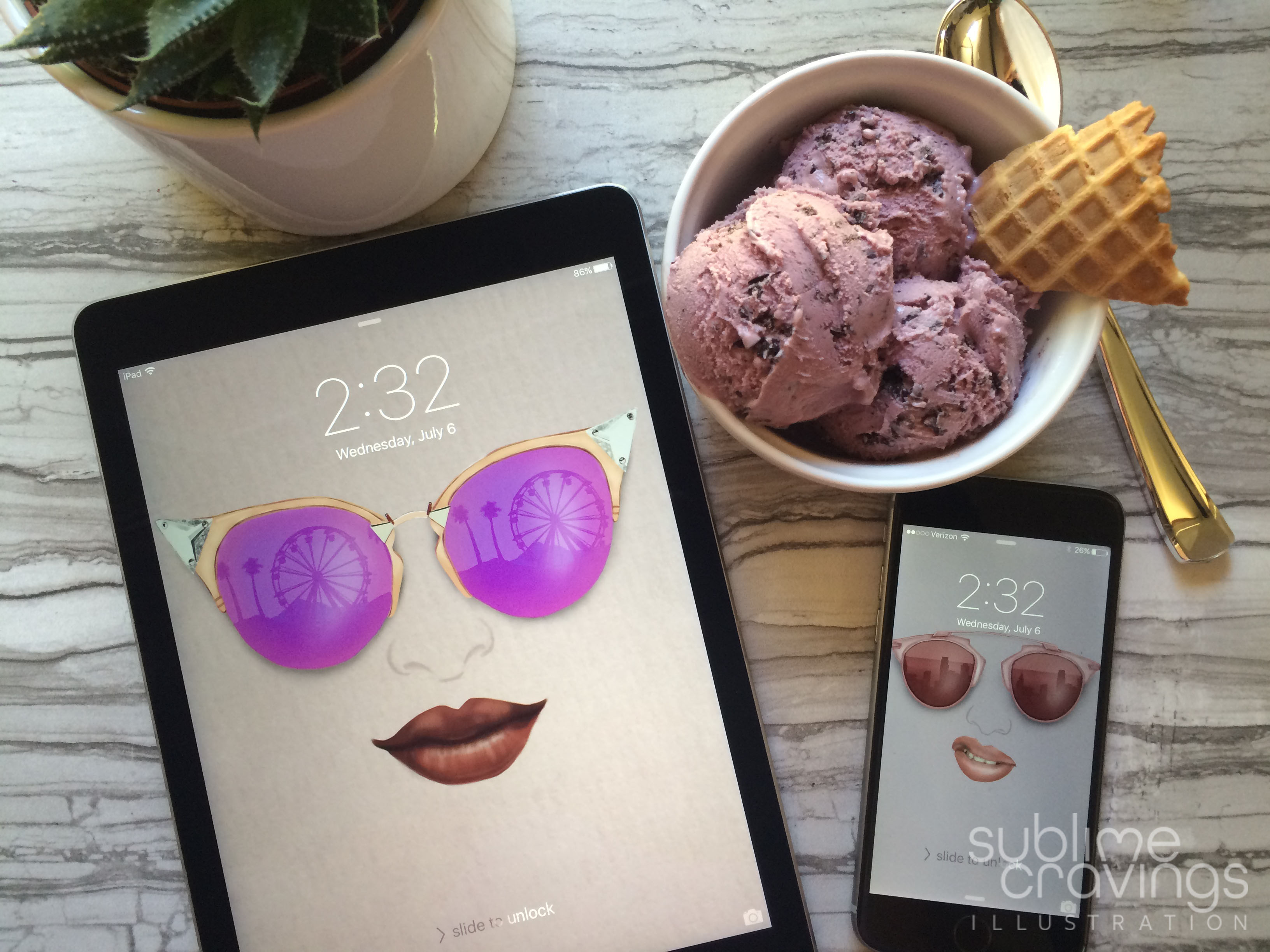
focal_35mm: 29
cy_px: 476
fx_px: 1064
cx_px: 635
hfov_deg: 61.7
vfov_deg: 48.2
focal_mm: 4.15
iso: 64
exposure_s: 1/30
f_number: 2.2
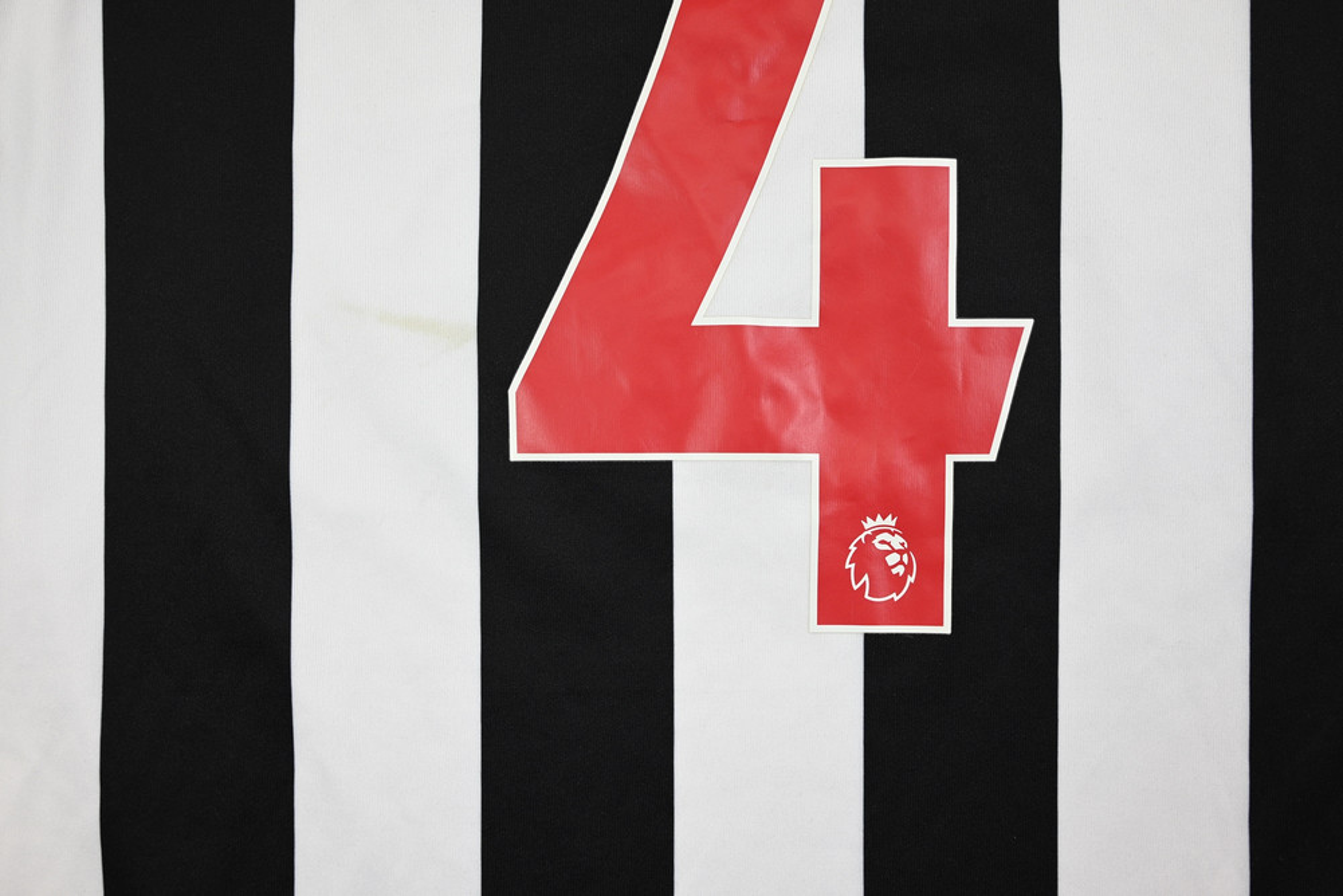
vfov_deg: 40.6
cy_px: 448
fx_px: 1213
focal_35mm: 32
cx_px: 672
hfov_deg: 57.9
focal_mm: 32.5
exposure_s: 1/125
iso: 200
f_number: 4.8
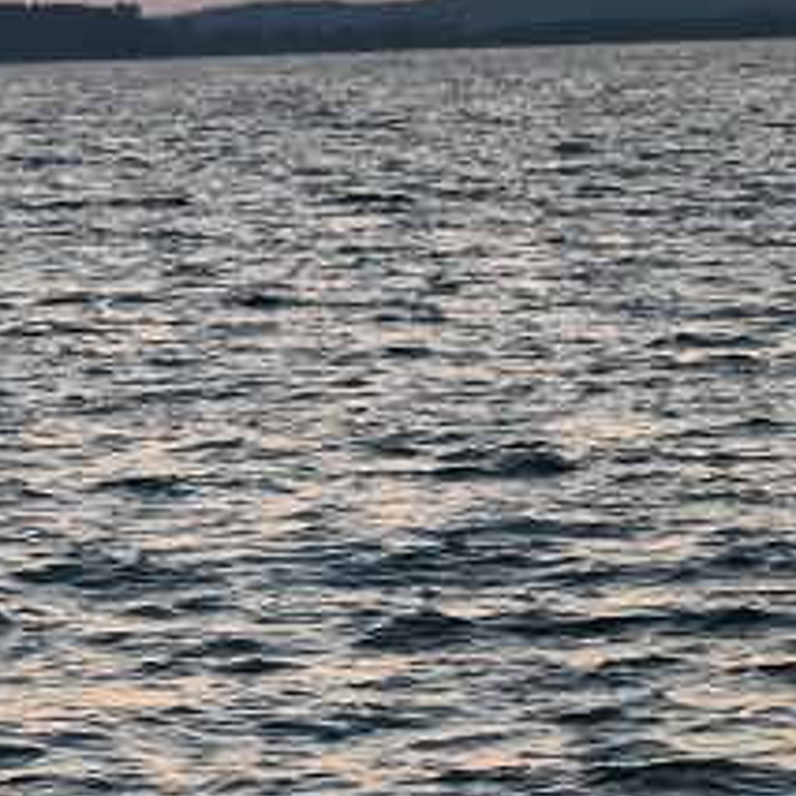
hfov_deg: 6.4
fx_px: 6920
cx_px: -654
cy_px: 576
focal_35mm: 266
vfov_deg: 6.6
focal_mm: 70
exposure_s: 1/250
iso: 800
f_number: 4.5
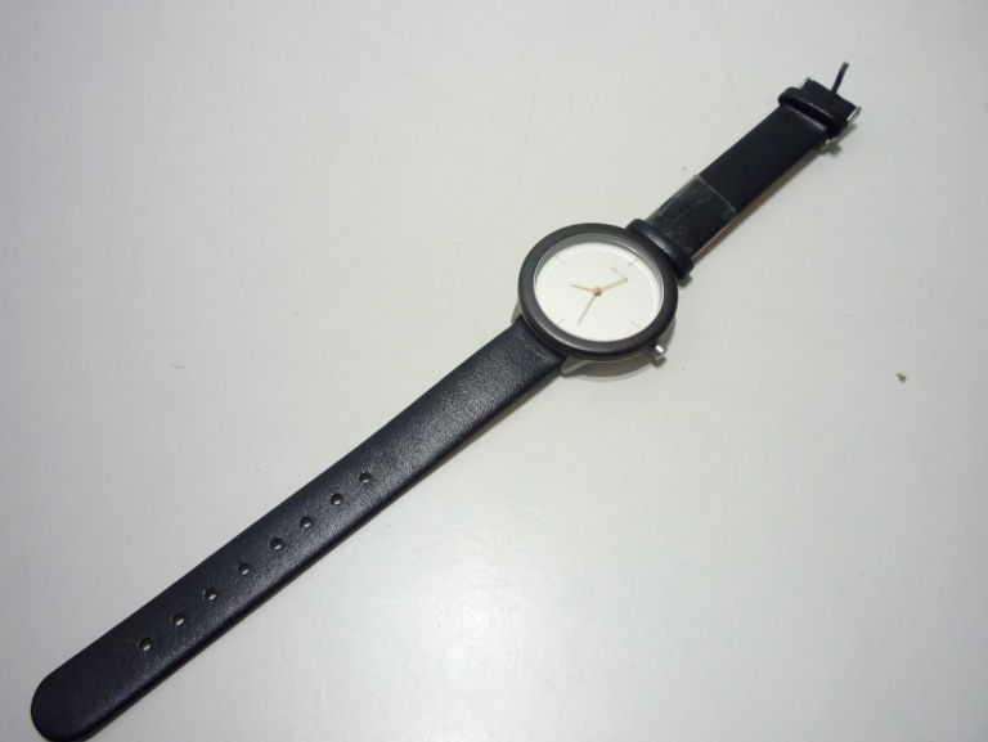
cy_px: 371
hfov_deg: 56.8
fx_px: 914
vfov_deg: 44.2
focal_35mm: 32
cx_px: 494
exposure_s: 1/30
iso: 200
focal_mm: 5.2
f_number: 3.3
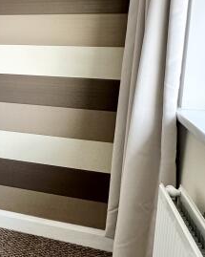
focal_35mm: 52
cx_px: -116
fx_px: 395
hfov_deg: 22.7
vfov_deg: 35.4
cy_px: 74
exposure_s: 1/99
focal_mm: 2.22
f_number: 2.2
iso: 80
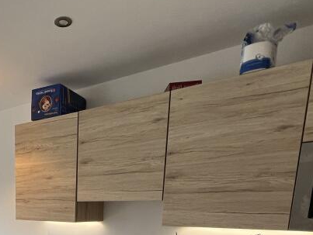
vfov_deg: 35.1
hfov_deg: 51.2
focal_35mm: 33
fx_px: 299
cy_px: 275
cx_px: 54
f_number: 1.8
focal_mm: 1.57
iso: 64
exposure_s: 1/99
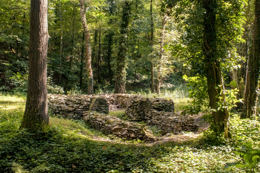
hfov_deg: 46.4
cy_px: 86
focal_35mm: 42
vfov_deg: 31.9
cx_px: 130
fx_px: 303
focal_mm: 28
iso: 1600
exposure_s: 1/80
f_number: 18
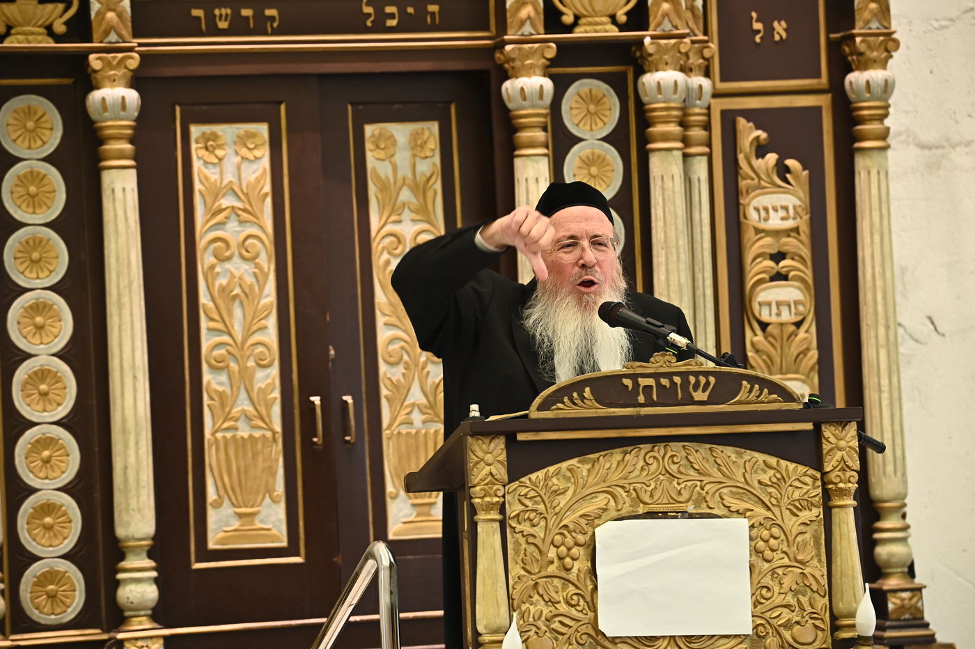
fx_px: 4872
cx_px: 488
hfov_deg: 11.4
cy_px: 324
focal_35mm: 180
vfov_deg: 7.6
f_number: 6.3
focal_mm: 180
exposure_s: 1/160
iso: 2500
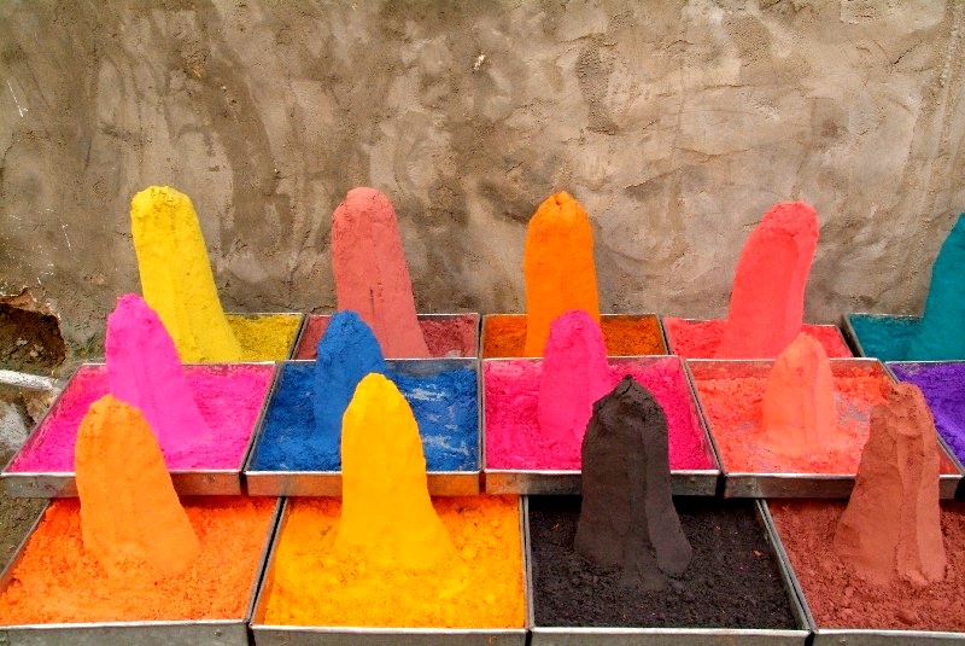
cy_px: 323
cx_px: 482
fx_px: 1046
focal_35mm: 39
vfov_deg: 34.3
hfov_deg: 49.5
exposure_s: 1/350
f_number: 9.5
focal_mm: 26
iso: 1600
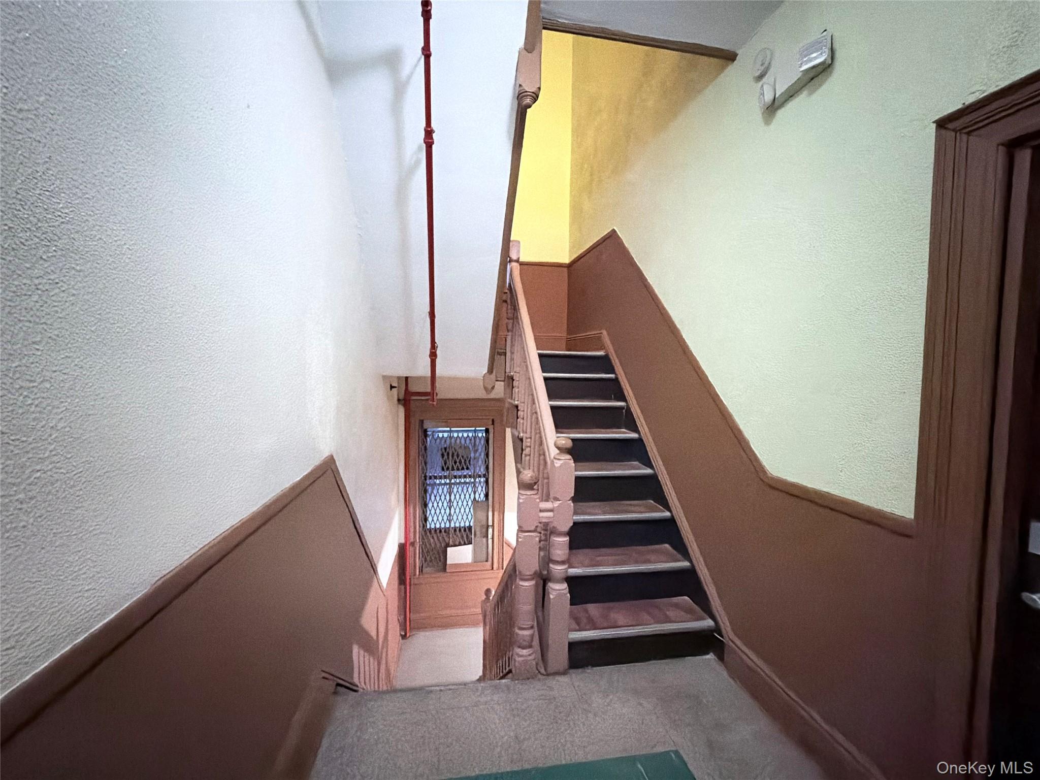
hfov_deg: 102.1
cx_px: 520
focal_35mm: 14
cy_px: 390
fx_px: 421
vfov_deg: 85.7
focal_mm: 2.22
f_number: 2.2
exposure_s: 1/30
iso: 4000
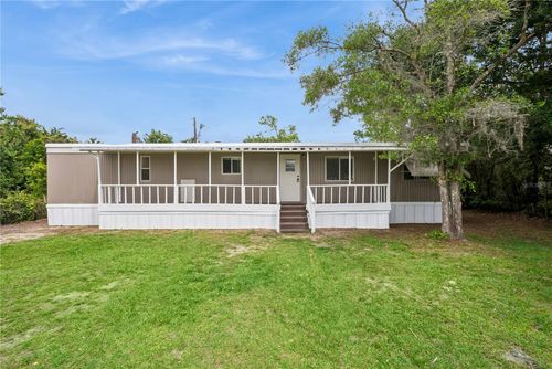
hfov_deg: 96.7
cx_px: 276
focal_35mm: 16
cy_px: 184
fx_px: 245
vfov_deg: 73.8
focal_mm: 16
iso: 125
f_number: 13
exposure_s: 1/80
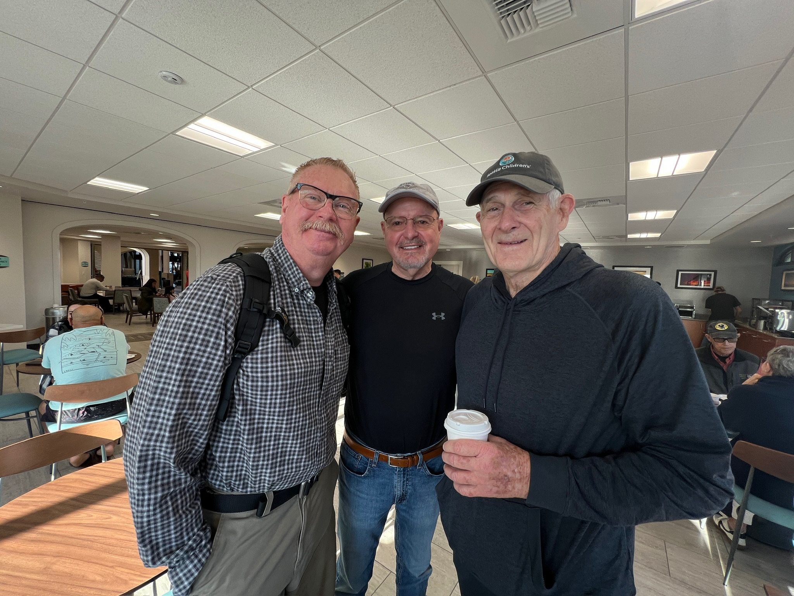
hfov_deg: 106.2
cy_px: 298
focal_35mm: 13
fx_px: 298
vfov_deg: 89.9
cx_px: 397
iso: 50
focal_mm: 1.57
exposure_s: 1/120
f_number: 1.8
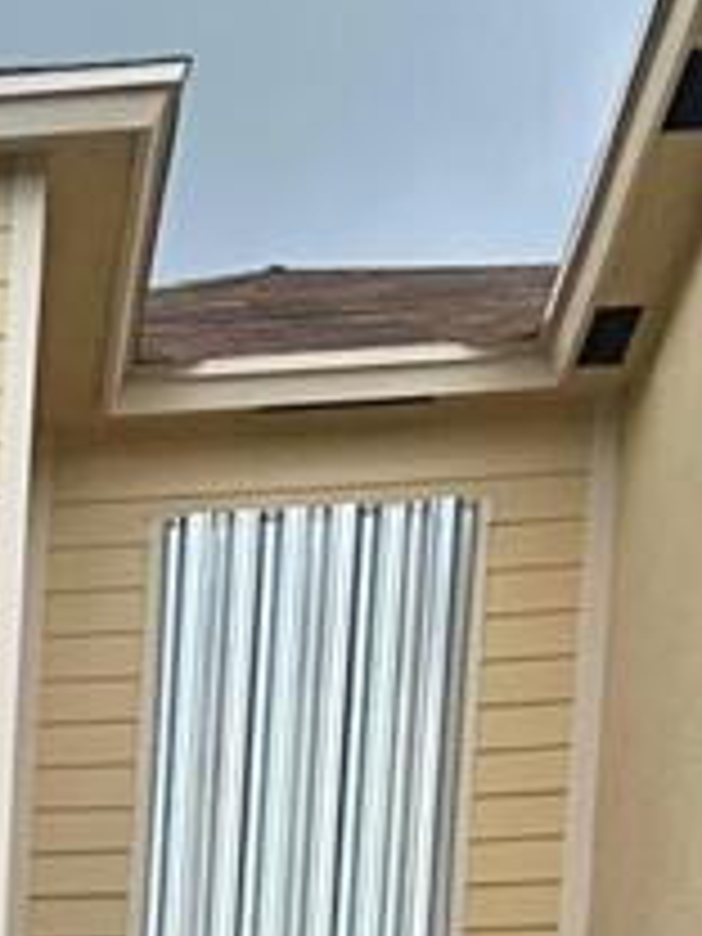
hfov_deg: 8.5
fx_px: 4056
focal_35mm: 150
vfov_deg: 11.2
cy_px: 2174
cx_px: -1305
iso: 25
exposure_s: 1/759
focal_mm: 4.25
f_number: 1.8
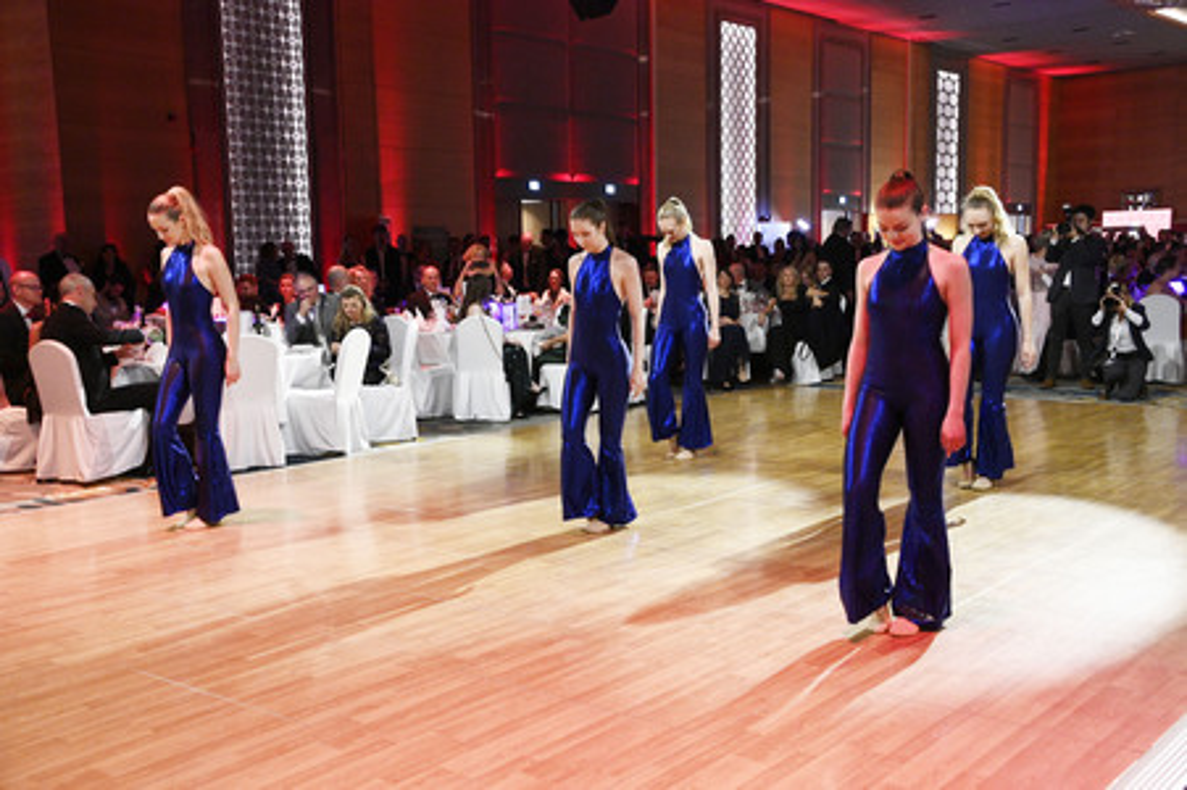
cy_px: 395
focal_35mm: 40
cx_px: 594
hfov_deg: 48.5
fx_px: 1318
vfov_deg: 33.4
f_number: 5.6
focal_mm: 40
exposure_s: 1/60
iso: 6400
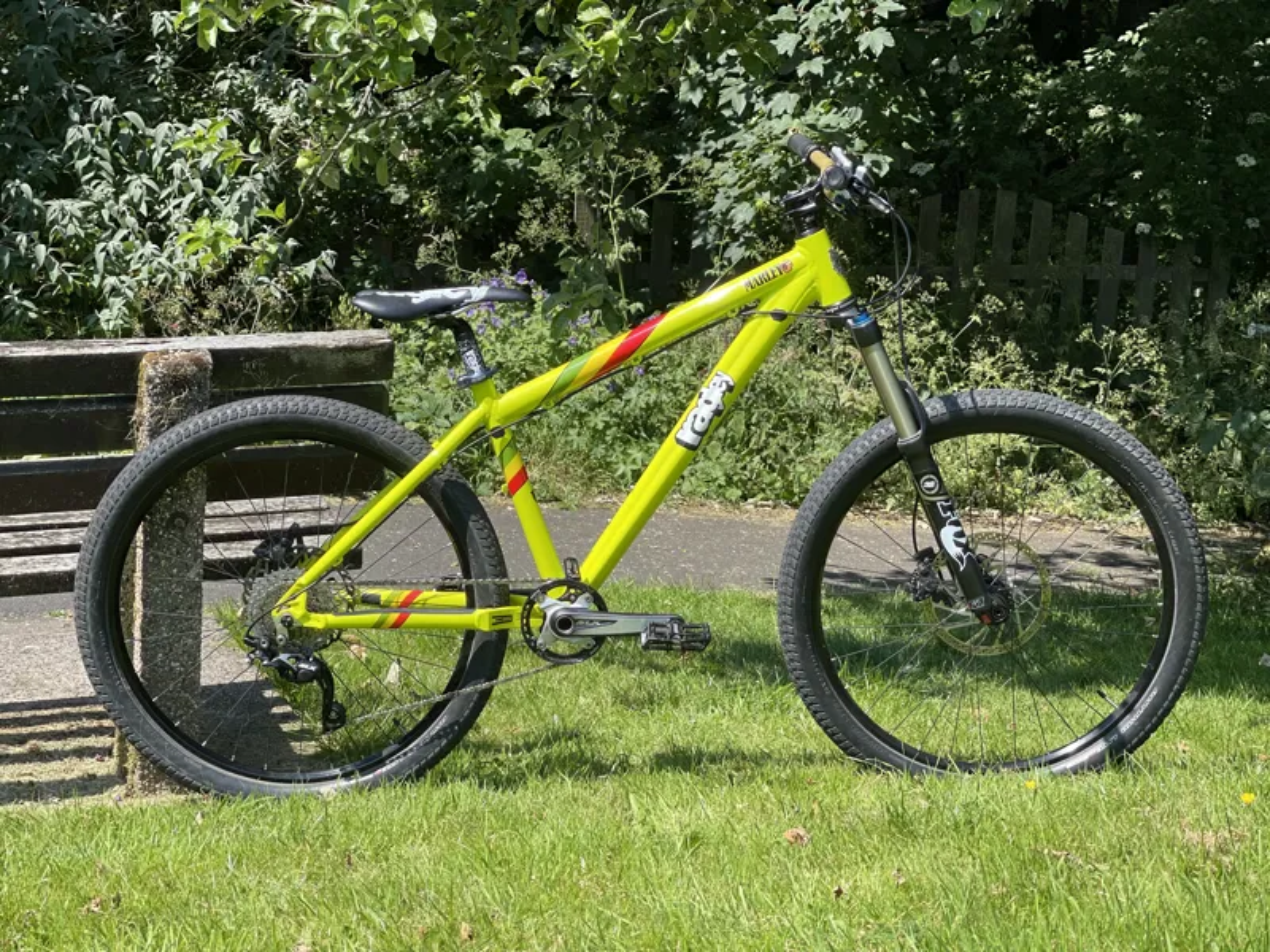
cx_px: 635
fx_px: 2348
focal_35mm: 64
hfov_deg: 30.3
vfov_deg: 22.9
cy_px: 476
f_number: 2.2
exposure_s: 1/392
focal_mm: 7.5
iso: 20
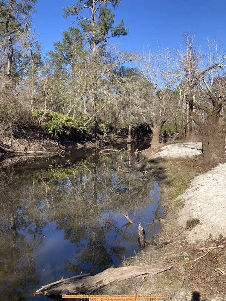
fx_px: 244
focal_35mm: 28
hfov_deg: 49.7
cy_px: 150
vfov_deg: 63.4
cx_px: 113
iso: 20
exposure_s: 1/906
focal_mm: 3.99
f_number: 1.8
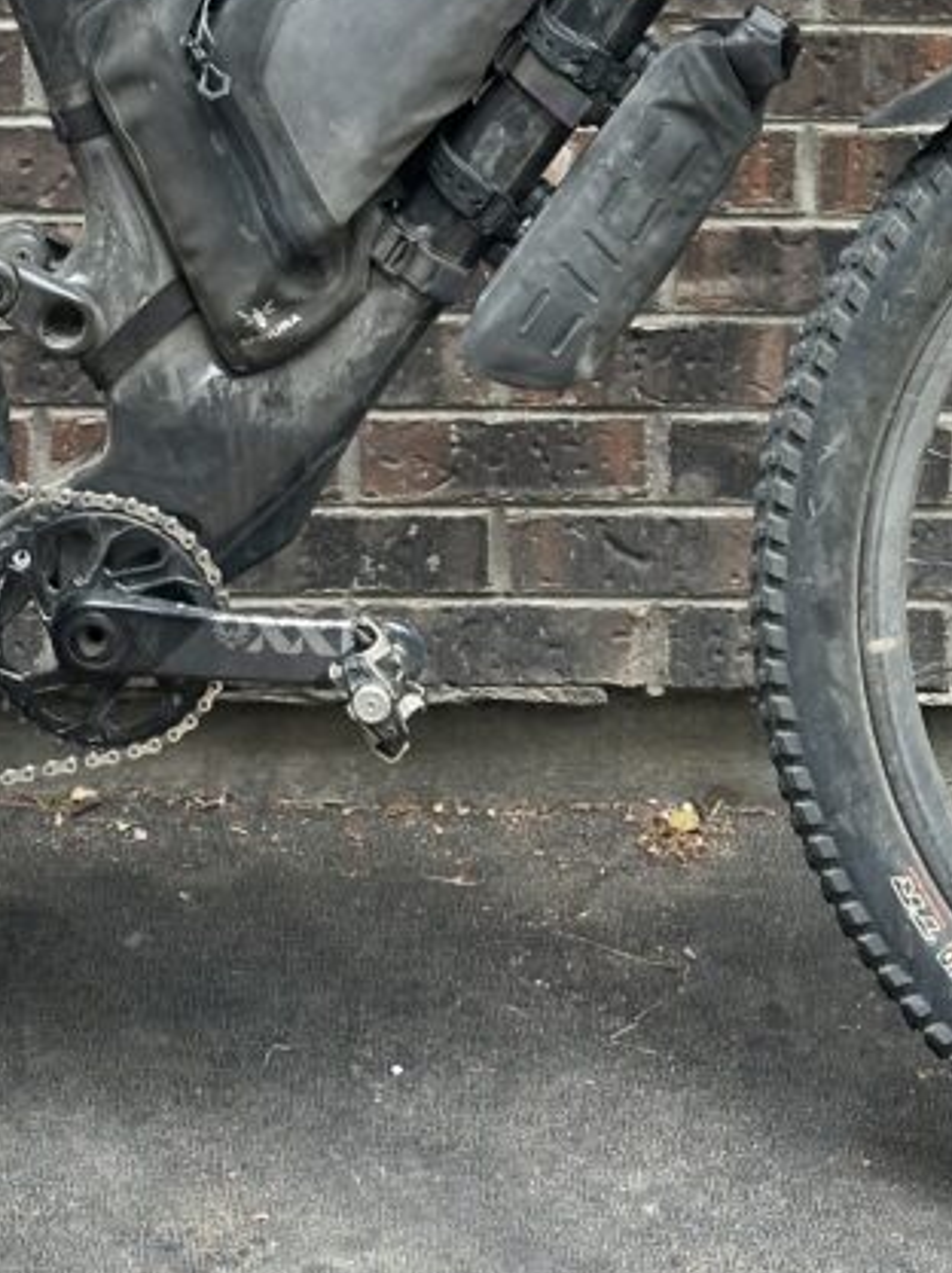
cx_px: 378
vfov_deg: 16.1
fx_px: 4334
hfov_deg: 12.5
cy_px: -241
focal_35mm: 118
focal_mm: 6.86
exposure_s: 1/287
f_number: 1.78
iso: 64
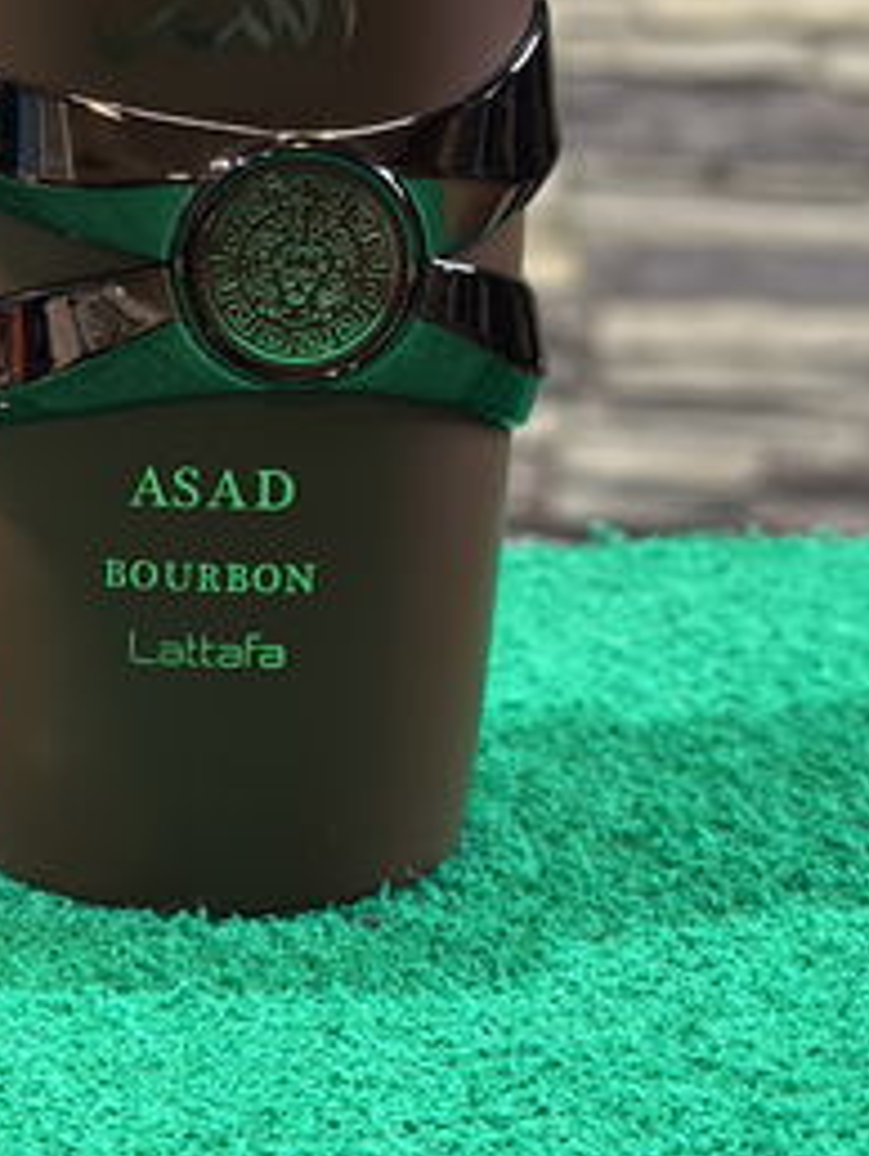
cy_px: 83
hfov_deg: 14.8
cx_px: 121
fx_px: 3308
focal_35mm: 99
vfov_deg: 19.4
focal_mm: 6.86
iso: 400
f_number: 1.78
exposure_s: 1/33
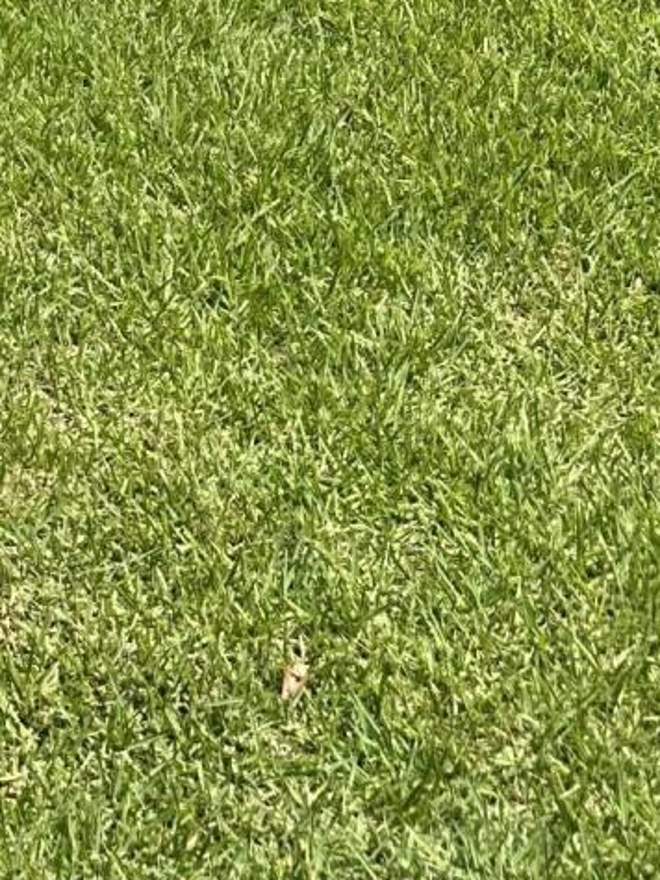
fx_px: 2569
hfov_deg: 13.4
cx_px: -451
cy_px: -621
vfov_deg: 16.7
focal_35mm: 101
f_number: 1.78
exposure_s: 1/4016
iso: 80
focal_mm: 6.86
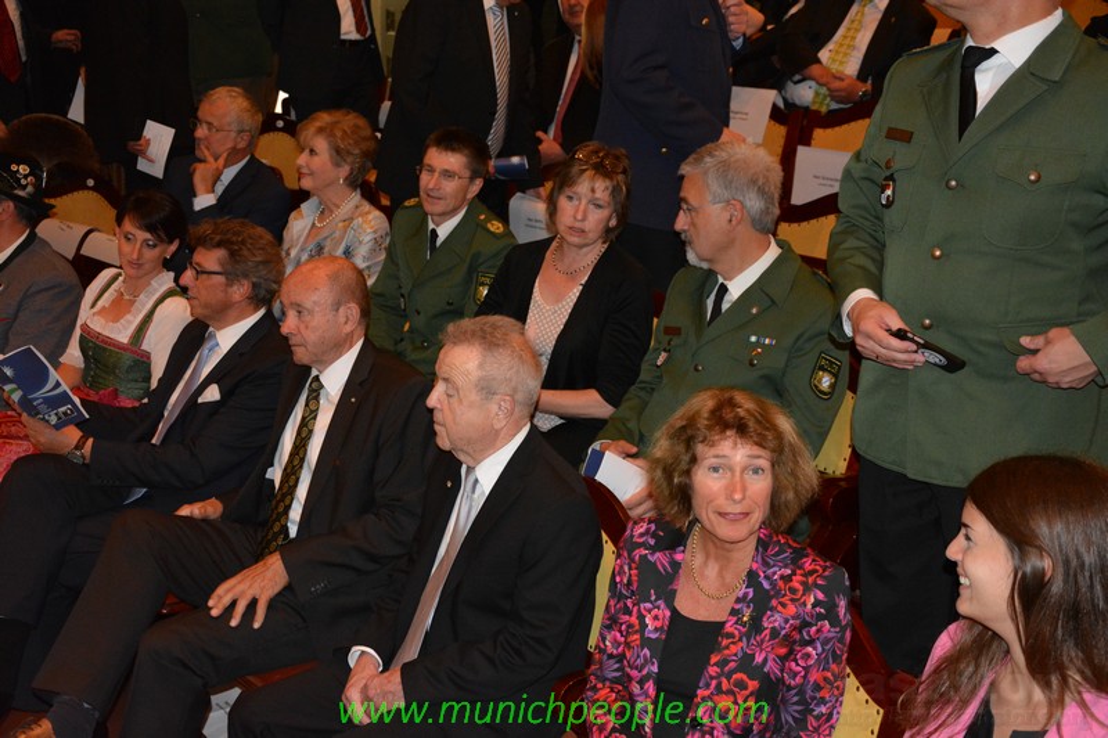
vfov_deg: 28.1
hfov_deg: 41.1
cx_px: 554
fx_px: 1477
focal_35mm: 48
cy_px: 369
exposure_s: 1/60
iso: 3200
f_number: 4.2
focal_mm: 32
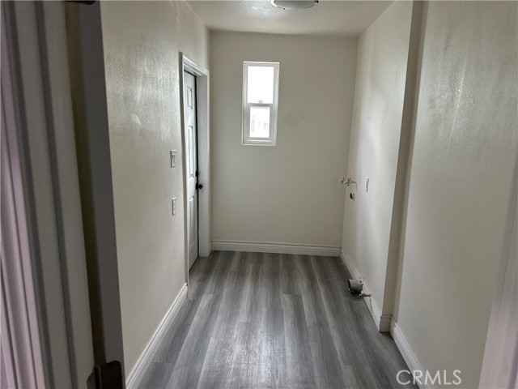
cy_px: 194
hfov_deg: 71.6
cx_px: 259
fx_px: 359
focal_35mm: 24
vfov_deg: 56.8
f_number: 1.78
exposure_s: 1/60
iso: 320
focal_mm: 6.86
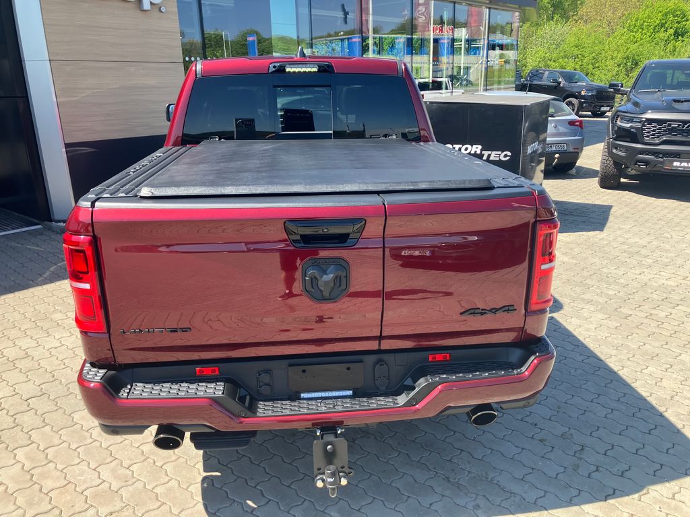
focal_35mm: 28
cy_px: 258
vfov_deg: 49.7
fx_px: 558
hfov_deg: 63.4
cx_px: 345
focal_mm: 3.99
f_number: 1.8
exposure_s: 1/430
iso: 32
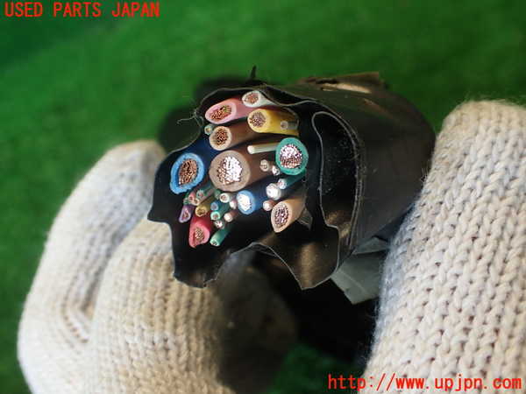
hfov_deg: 56.8
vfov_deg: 44.2
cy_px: 197
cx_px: 263
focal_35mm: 32
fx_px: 486
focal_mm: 5.79
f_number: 2.4
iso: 200
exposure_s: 1/60
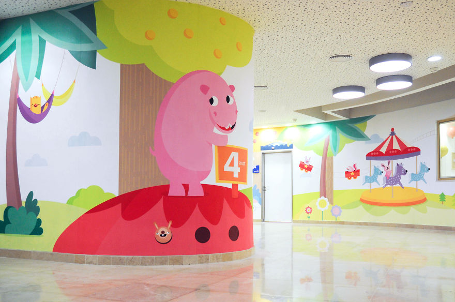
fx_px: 454
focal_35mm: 36
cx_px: 228
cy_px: 151
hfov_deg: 53.2
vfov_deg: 36.8
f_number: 3.8
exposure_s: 1/50
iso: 500
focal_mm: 24
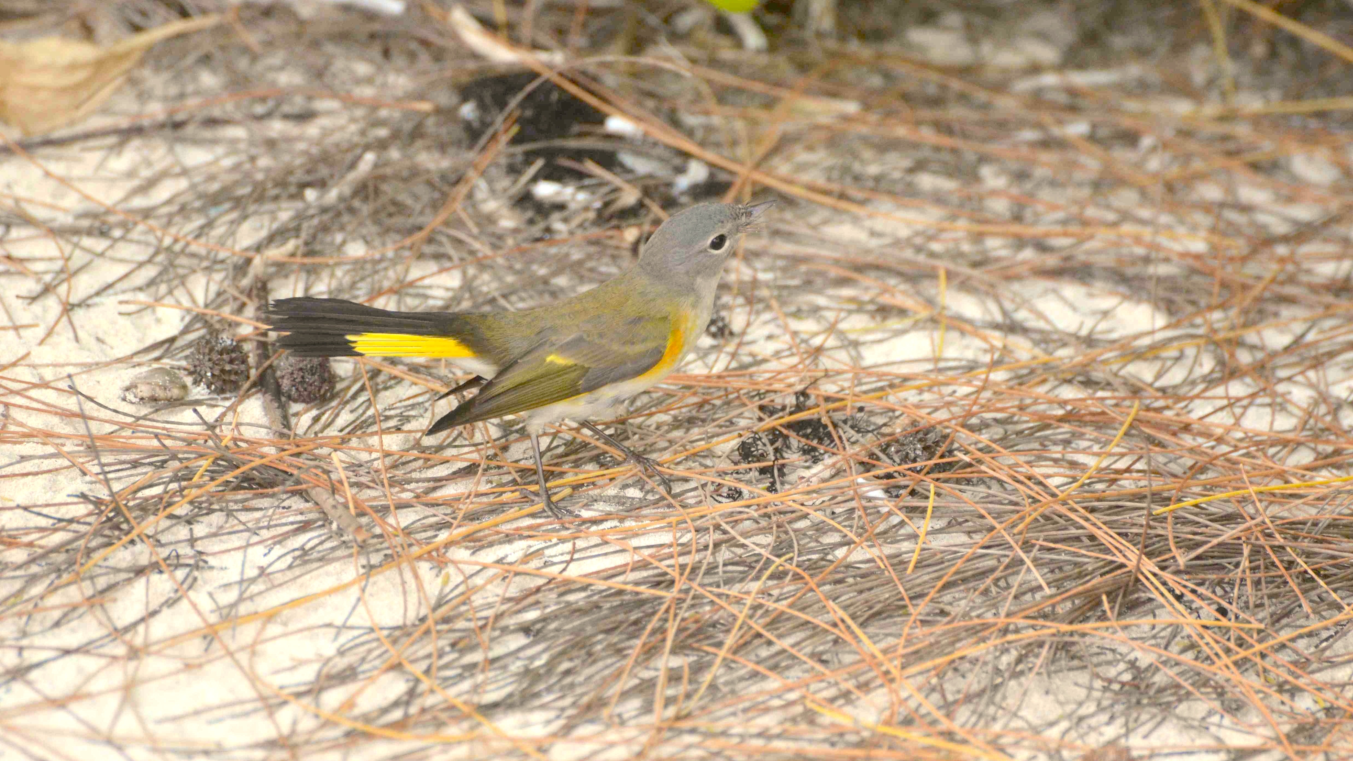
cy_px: 328
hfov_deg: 4.6
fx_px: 16898
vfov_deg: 2.6
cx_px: 676
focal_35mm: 471
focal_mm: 300
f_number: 5.6
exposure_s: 1/500
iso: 1000
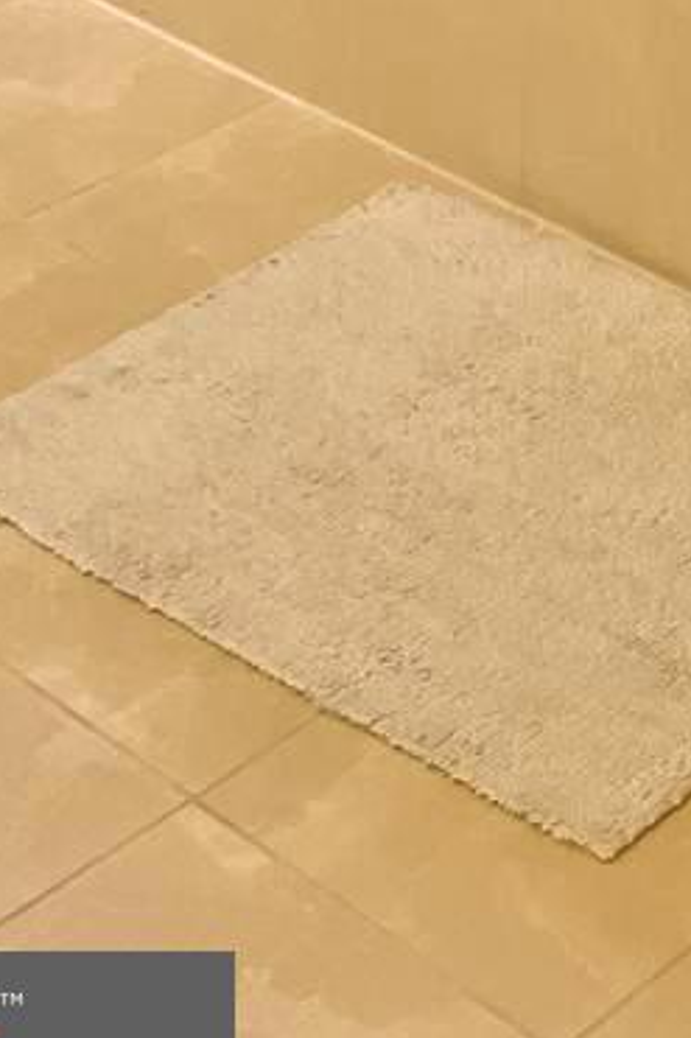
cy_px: -968
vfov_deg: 15.2
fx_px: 3227
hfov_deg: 11.5
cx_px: 1147
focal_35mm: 112
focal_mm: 4.2
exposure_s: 1/120
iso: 50
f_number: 1.6
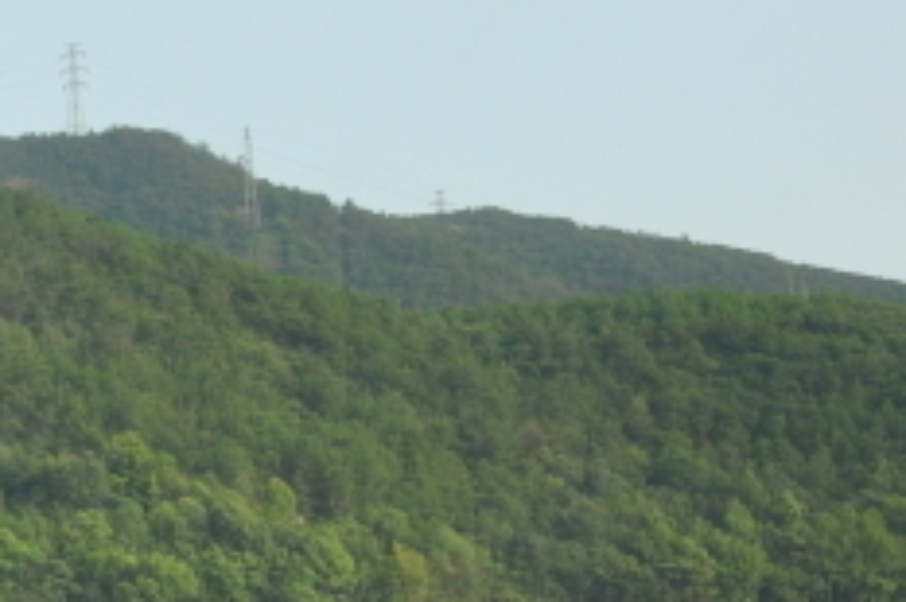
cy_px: -350
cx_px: -638
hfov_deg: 13.6
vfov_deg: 9.6
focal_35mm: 138
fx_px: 3475
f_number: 9
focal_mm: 21
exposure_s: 1/160
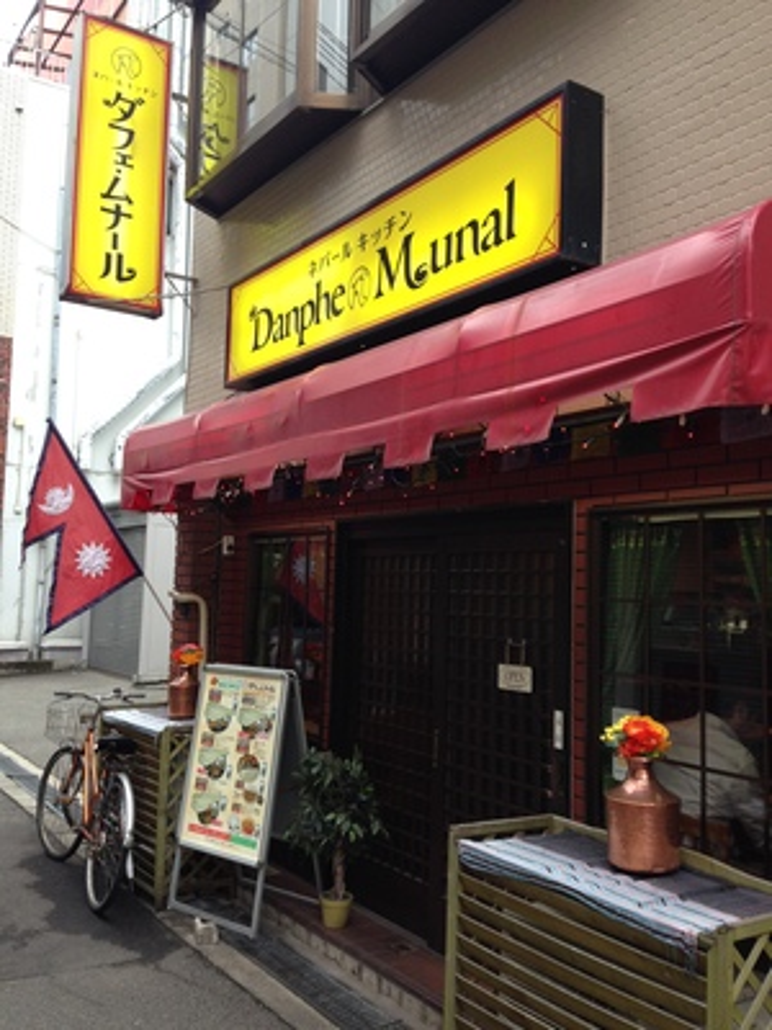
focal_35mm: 33
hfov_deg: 42.9
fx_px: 981
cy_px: 515
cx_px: 386
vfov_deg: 55.4
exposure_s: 1/60
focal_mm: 4.12
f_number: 2.4
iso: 64
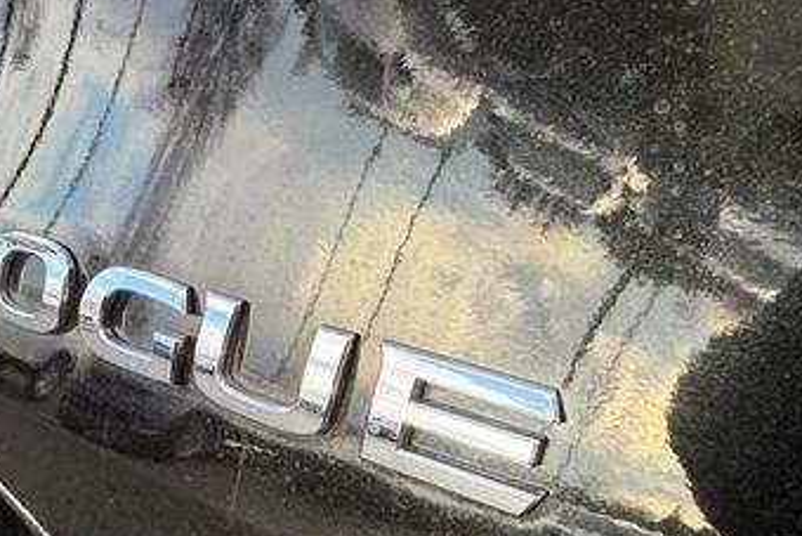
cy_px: 368
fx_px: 825
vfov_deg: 35.5
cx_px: 236
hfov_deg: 50.4
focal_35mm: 37
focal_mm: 2.22
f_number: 2.2
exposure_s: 1/191
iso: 64
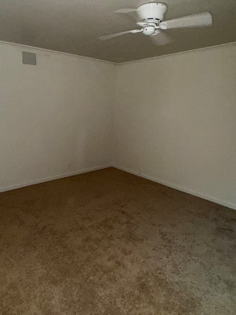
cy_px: 154
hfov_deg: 57.8
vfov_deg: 73.9
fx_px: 209
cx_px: 82
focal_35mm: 23
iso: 500
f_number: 2.2
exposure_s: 1/30
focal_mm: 2.22
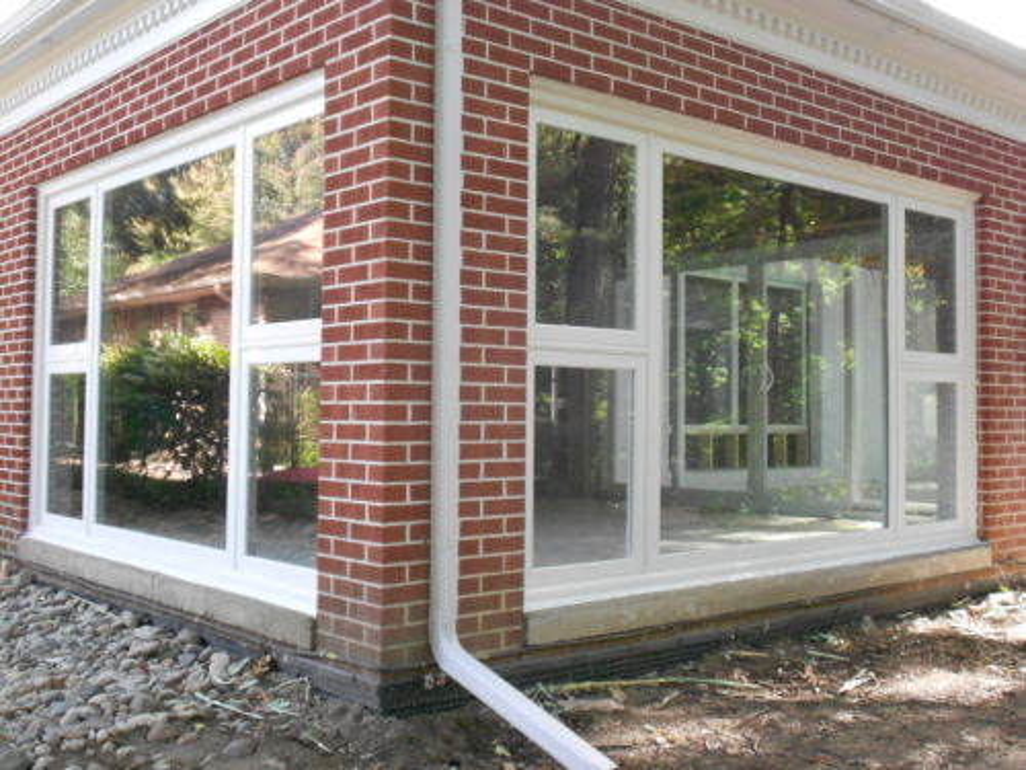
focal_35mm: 37
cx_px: 513
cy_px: 385
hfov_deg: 50.1
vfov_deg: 38.7
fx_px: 1097
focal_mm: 6.7
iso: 400
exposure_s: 1/100
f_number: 3.9
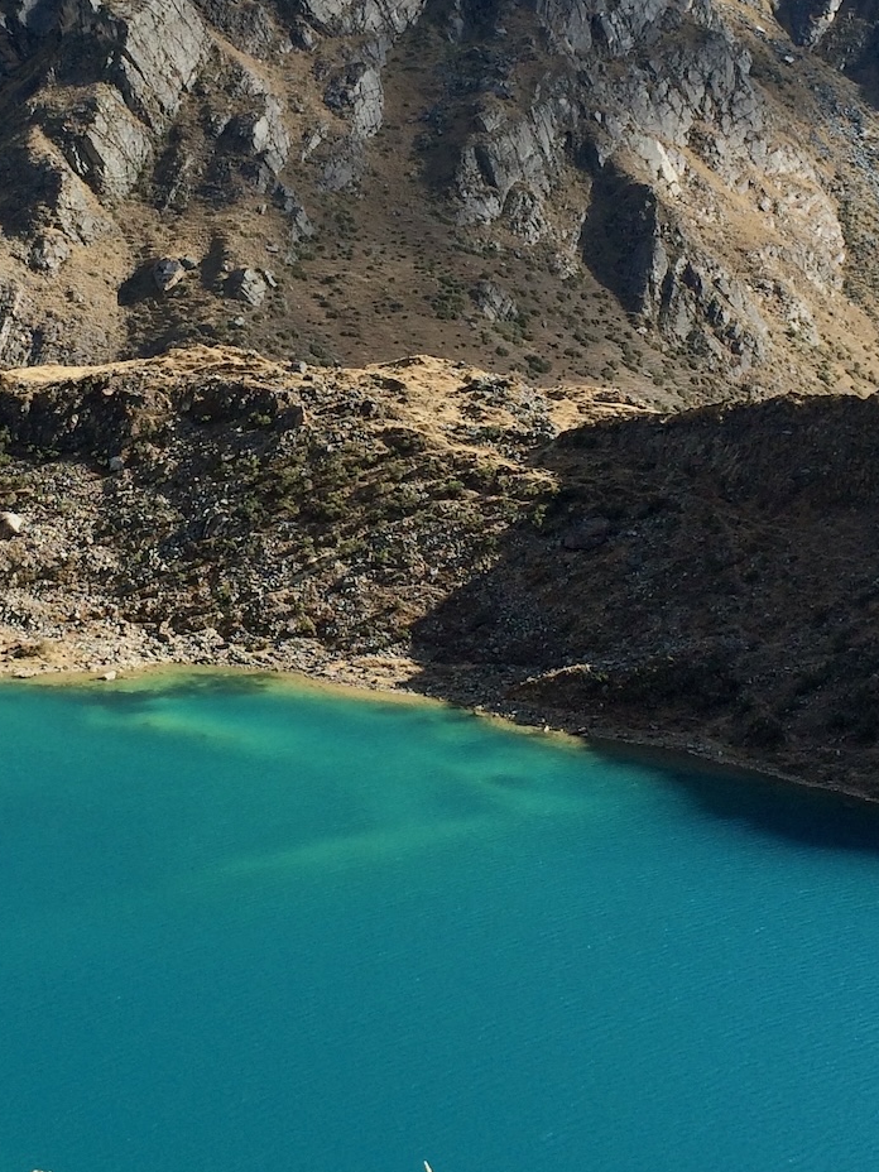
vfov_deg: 31.8
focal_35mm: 60
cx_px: 224
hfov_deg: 24.2
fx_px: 2031
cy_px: 362
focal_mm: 4.15
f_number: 2.2
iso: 32
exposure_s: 1/838
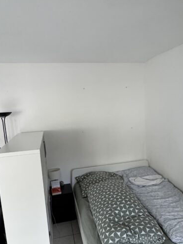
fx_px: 204
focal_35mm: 29
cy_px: 137
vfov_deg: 61.4
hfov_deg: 48.0
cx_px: 108
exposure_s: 1/99
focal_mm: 2.22
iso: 320
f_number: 2.2
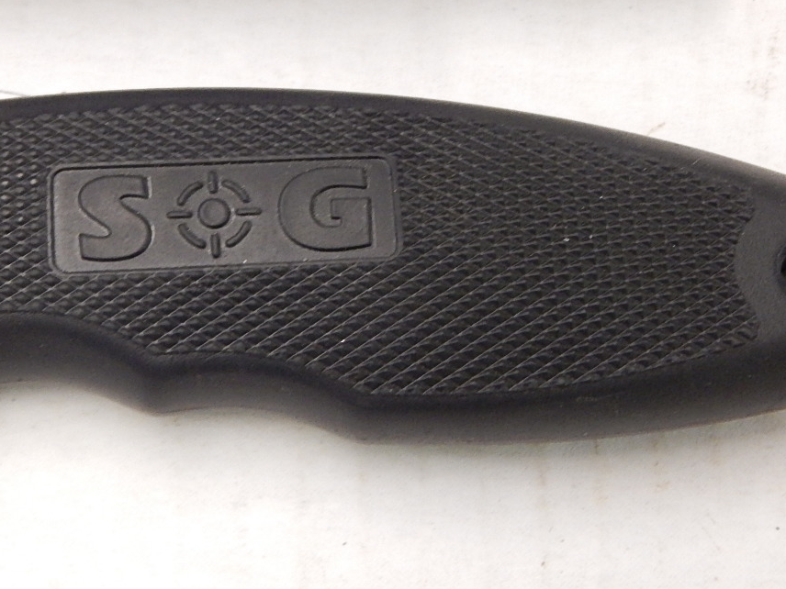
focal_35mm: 114
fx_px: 2589
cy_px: 174
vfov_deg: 13.0
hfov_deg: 17.2
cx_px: 217
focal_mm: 10.9
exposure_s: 1/20
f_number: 4
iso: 400
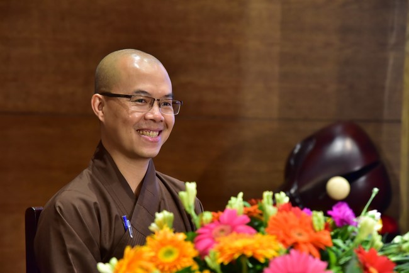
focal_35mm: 120
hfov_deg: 17.1
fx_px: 1364
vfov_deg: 11.4
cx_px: 204
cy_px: 136
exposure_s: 1/125
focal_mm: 120
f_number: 5.6
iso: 3200
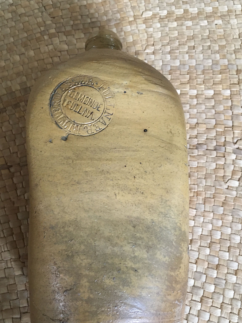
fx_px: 354
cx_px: 107
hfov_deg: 37.7
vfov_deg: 48.9
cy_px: 180
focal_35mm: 38
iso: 200
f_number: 2.2
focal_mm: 4.15
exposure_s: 1/33
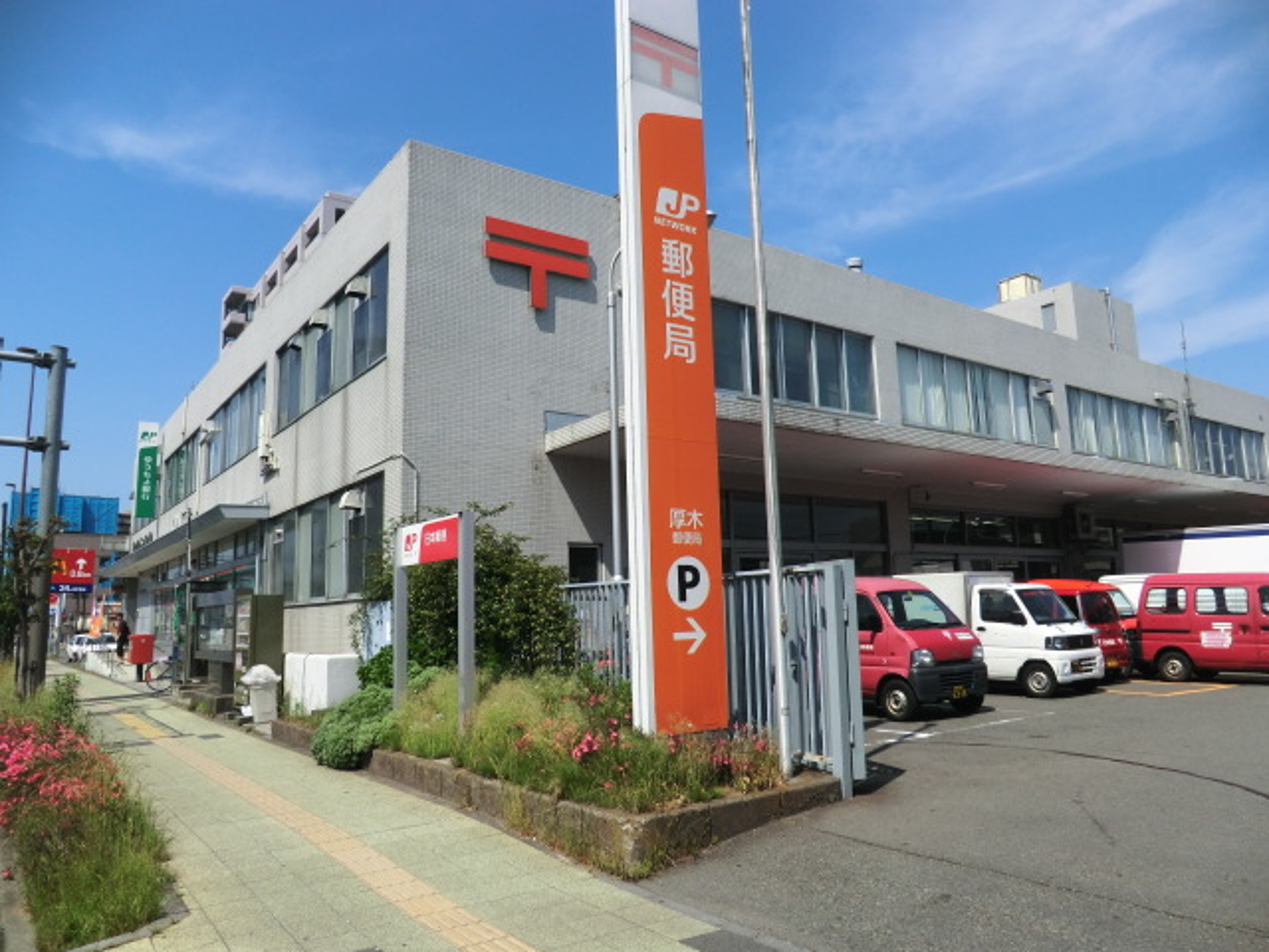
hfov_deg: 71.6
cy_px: 476
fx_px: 880
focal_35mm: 24
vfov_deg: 56.8
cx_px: 634
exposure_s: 1/250
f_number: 7.5
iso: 80
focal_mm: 4.3
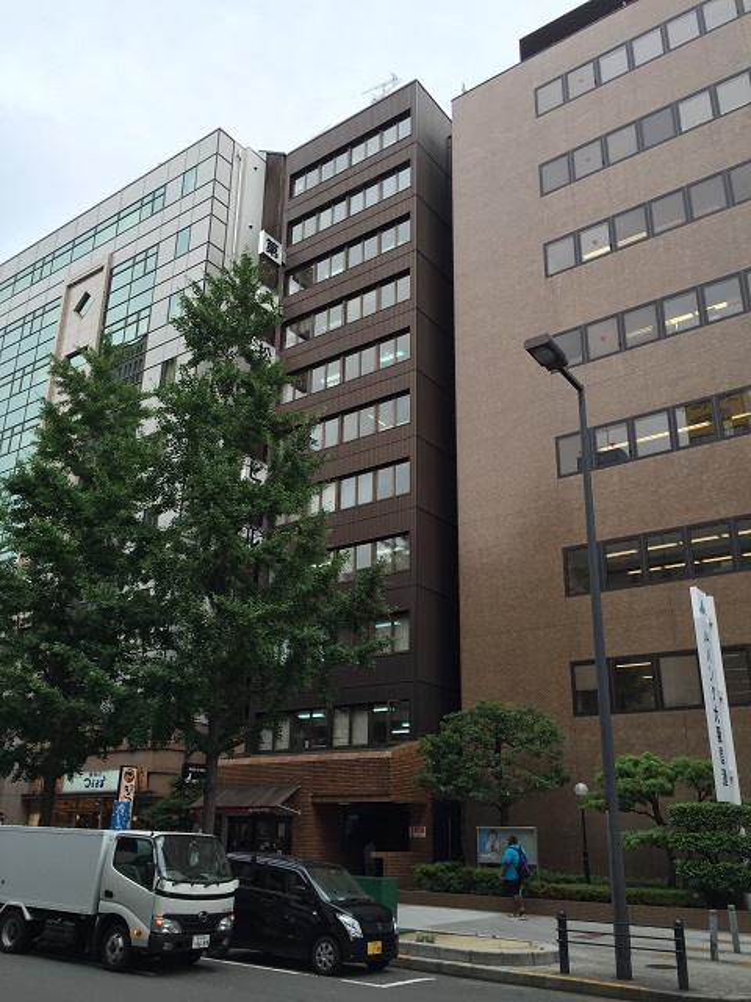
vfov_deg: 61.7
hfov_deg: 48.2
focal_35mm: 29
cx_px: 376
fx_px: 839
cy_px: 501
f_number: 2.2
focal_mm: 4.15
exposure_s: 1/565
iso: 32
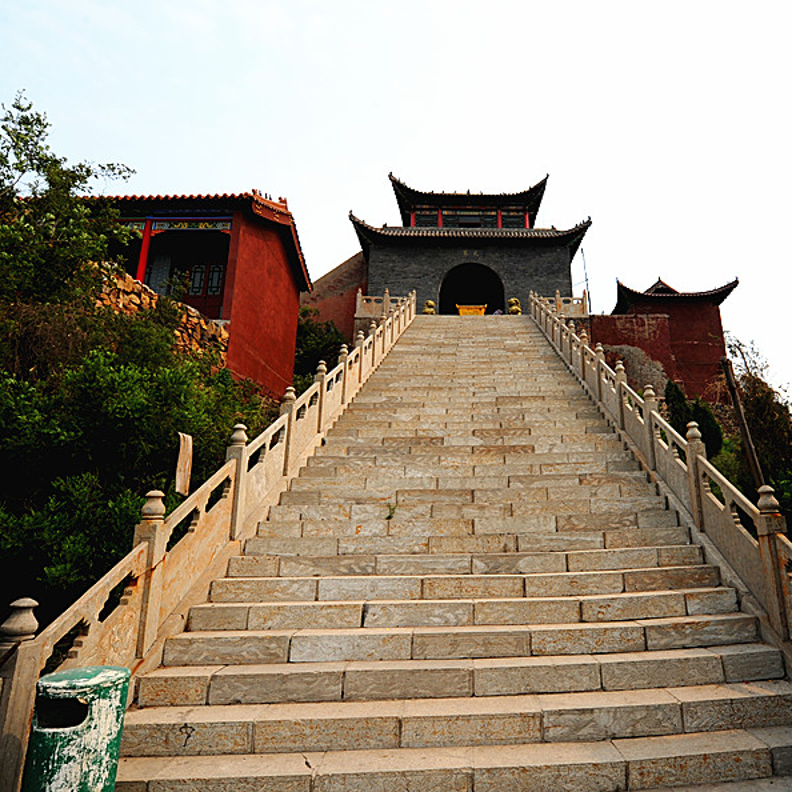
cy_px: 385
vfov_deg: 74.8
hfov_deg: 73.6
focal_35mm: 20
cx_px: 492
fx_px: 518
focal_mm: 14
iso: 200
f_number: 11
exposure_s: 1/400
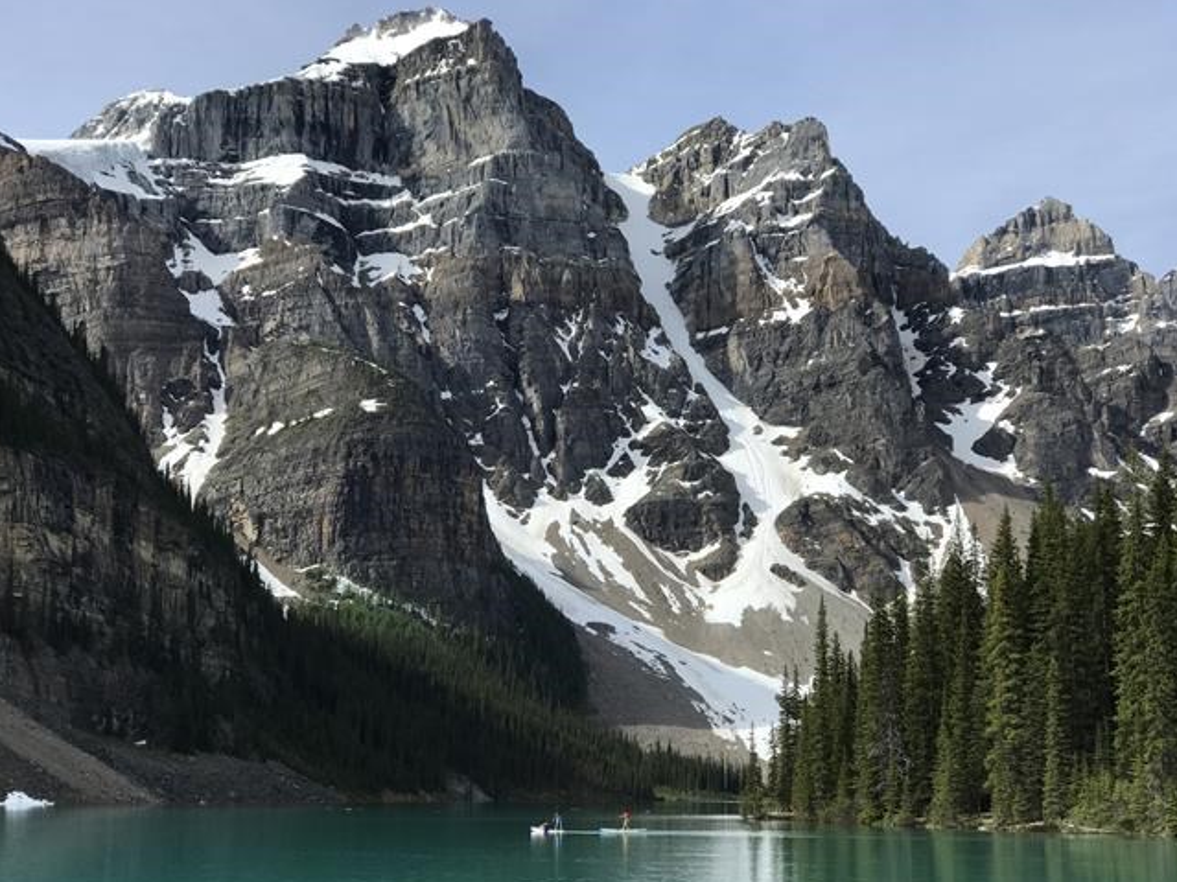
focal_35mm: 58
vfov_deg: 25.2
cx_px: 582
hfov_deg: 33.2
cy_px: 442
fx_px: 1972
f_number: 2.8
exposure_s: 1/736
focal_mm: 6.6
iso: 20
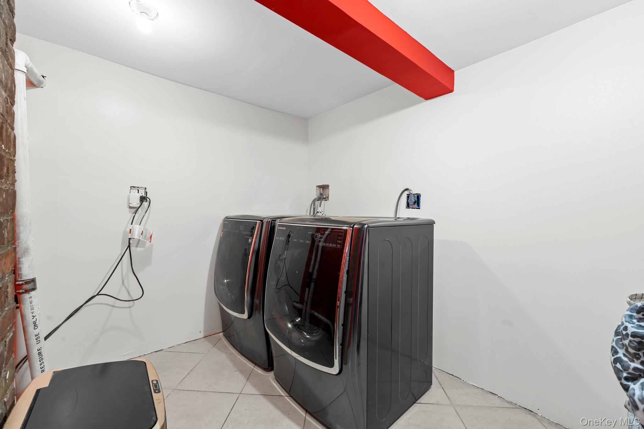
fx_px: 250
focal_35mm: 14
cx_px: 322
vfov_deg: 81.2
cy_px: 214
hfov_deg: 104.3
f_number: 10
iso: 400
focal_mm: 14
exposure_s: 1/1.25
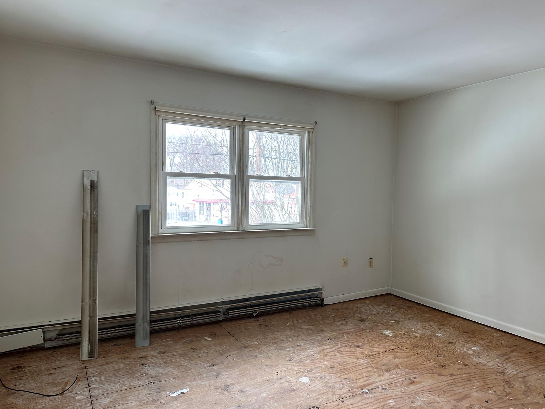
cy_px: 205
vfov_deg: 54.9
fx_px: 394
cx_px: 281
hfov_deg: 69.4
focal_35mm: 25
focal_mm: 6.86
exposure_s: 1/121
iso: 125
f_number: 1.78
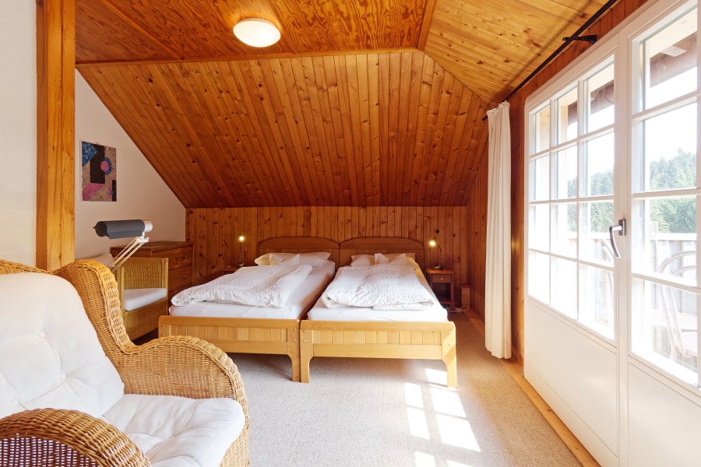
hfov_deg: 90.0
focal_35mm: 18
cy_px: 234
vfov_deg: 67.4
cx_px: 350
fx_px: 350
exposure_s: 1/60
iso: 500
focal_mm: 9
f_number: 5.6
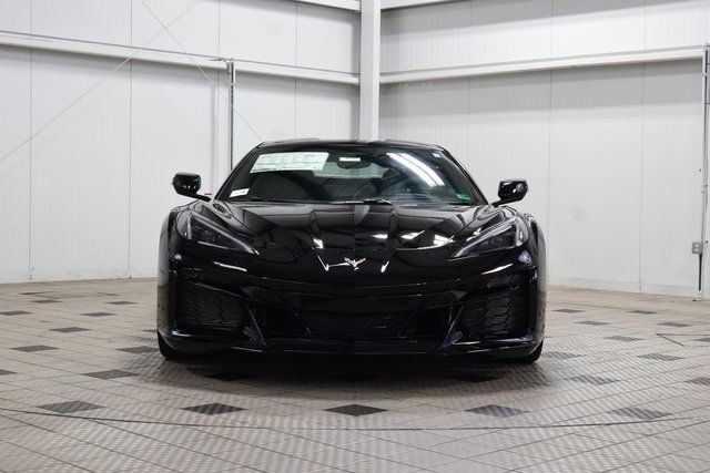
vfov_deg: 22.6
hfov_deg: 33.4
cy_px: 236
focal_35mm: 60
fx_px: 1184
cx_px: 355
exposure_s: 1/60
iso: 1600
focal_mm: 40
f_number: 6.3
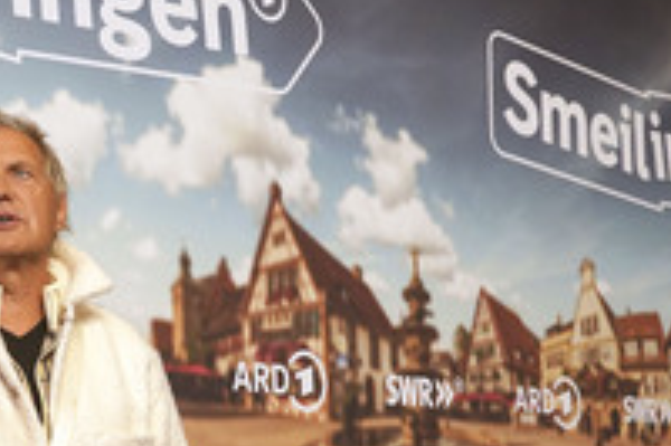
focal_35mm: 79
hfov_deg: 24.9
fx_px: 1471
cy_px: 379
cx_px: 55
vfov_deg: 17.1
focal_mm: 35
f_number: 4.5
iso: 2500
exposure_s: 1/250
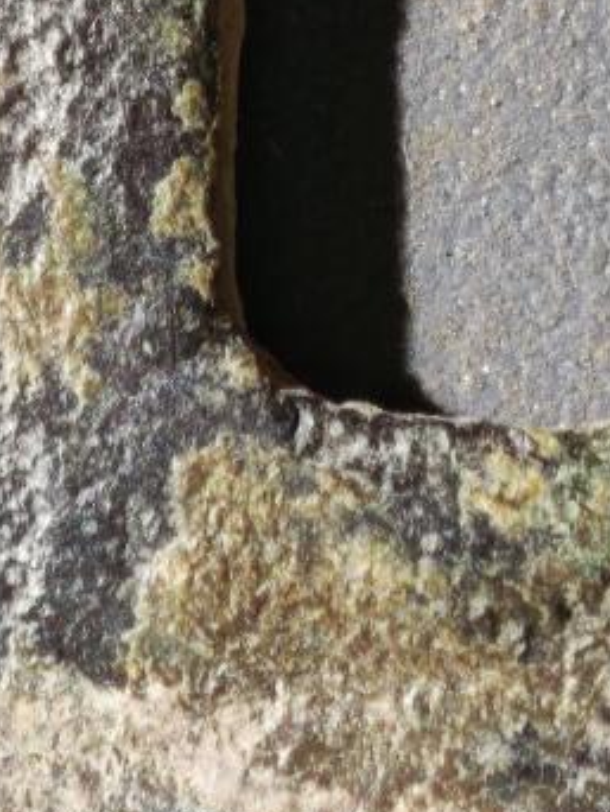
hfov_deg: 2.9
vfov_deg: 3.9
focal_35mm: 505
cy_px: -57
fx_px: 11851
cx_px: 603
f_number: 2
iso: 160
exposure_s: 1/100
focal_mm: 9
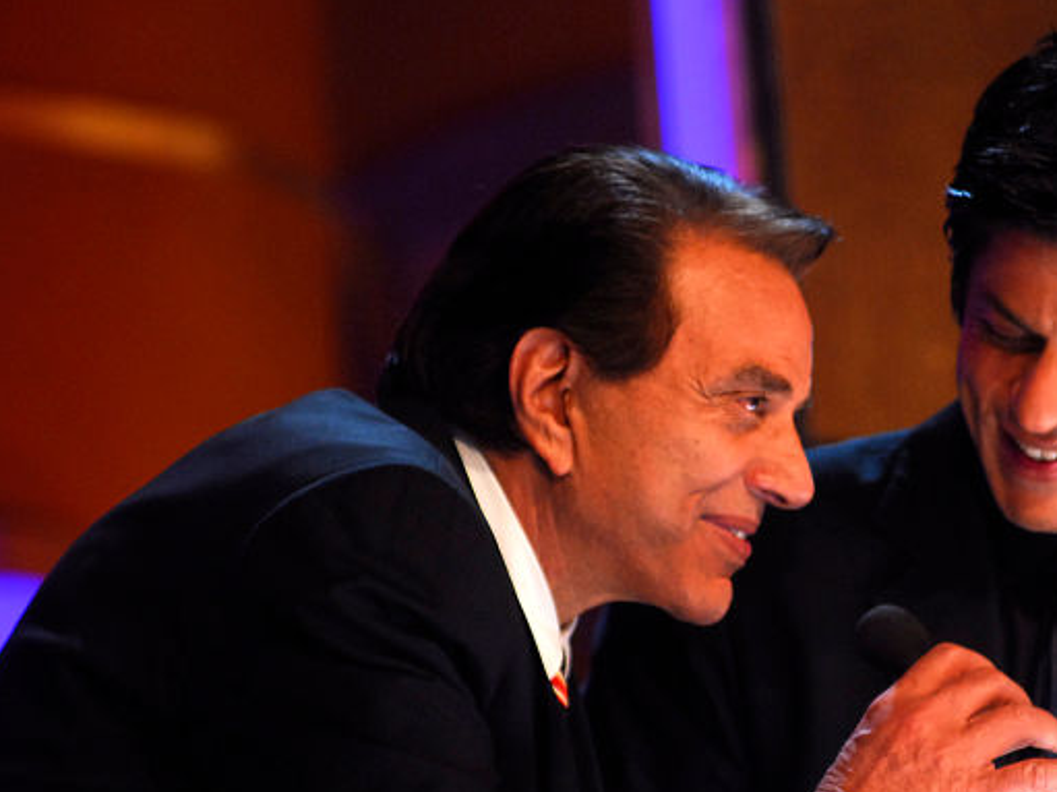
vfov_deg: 2.6
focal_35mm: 579
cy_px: 470
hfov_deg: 3.4
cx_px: 838
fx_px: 17676
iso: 400
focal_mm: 200
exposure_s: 1/60
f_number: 2.8
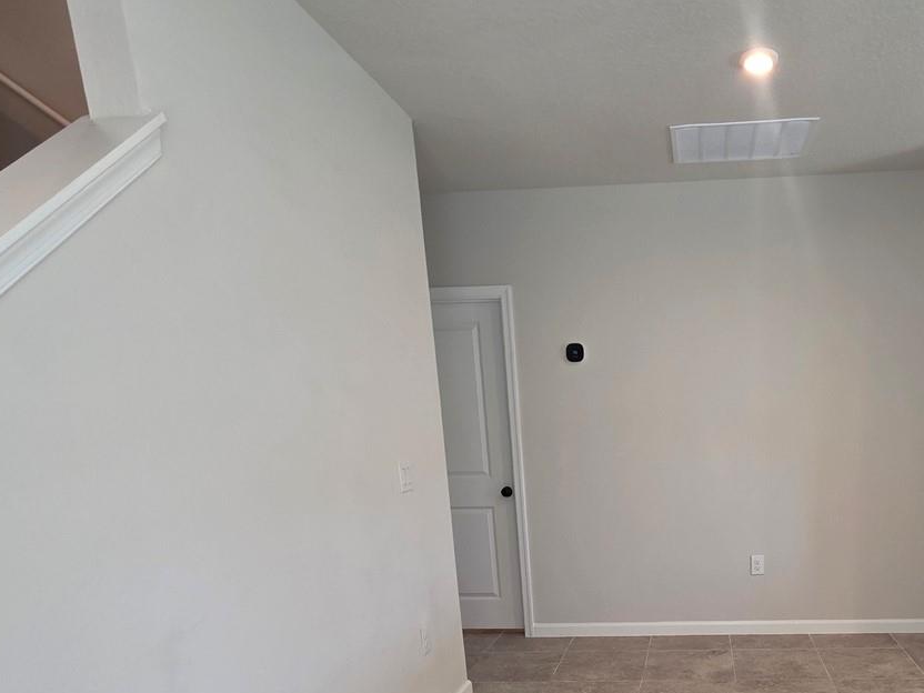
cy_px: 594
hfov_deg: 66.1
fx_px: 667
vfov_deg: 50.1
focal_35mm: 25
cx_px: 666
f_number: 1.9
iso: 125
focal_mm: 2.2
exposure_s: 1/120
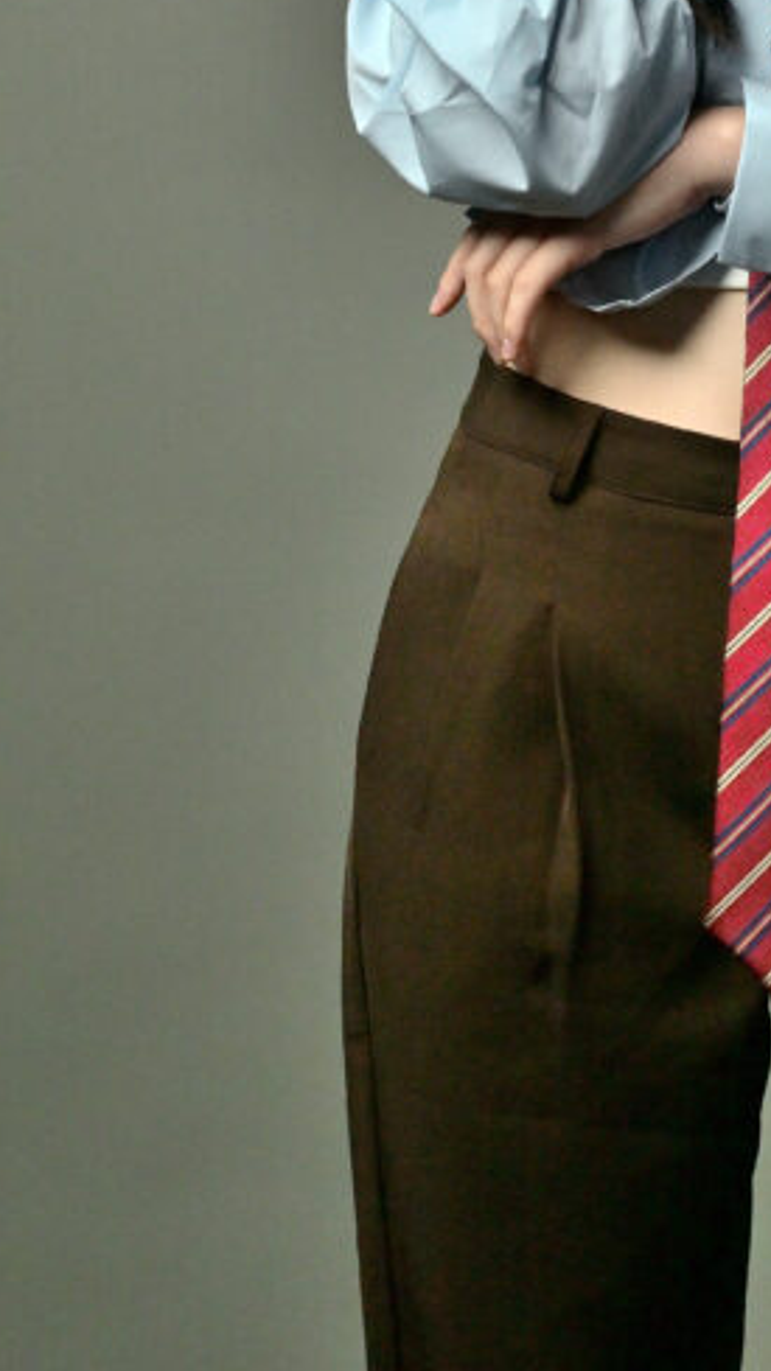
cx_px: 866
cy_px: 3
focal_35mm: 171
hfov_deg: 7.1
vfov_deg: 12.4
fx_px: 6216
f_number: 5.6
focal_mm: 52
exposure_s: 1/100
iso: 400
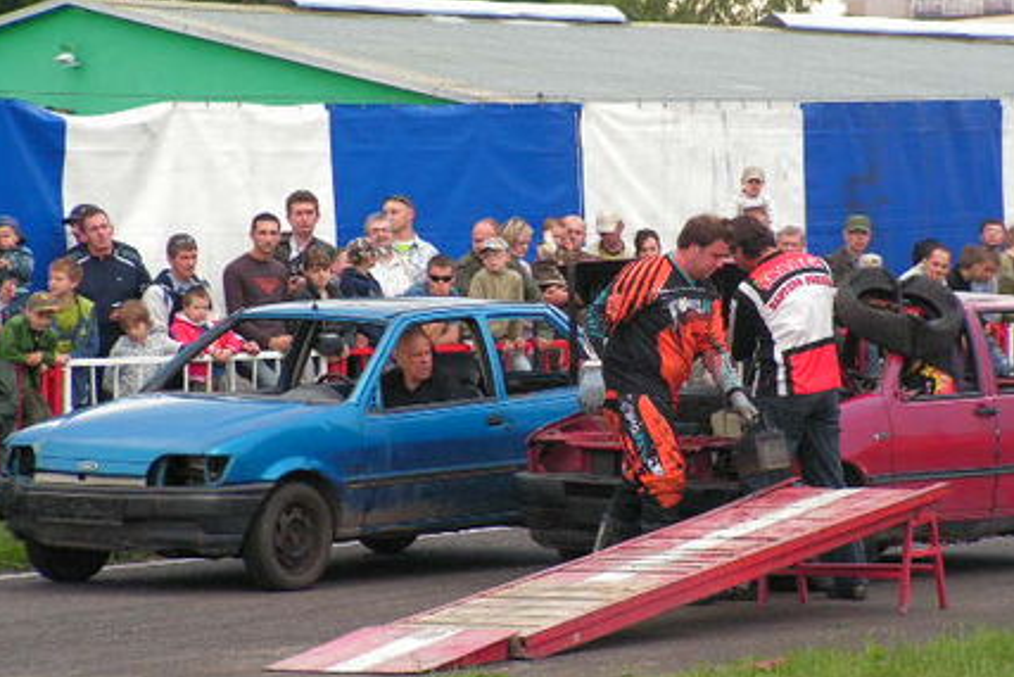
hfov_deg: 10.2
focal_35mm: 202
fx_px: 5691
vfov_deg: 6.8
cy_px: 327
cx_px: 570
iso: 160
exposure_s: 1/200
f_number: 3.4
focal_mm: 27.8
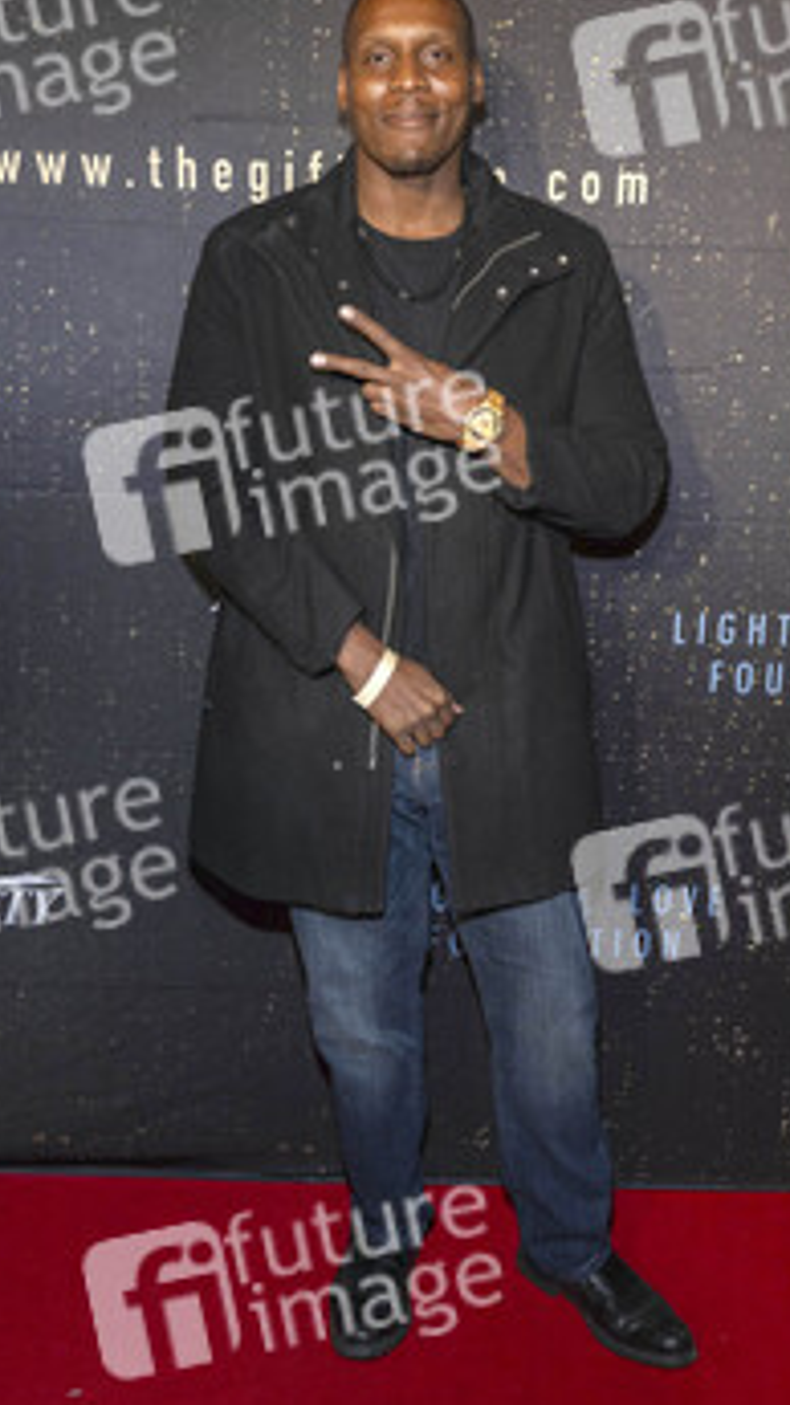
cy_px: 672
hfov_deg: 34.1
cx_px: 411
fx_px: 1289
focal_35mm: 35
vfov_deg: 57.2
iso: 800
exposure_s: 1/200
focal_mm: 28.5
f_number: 5.6
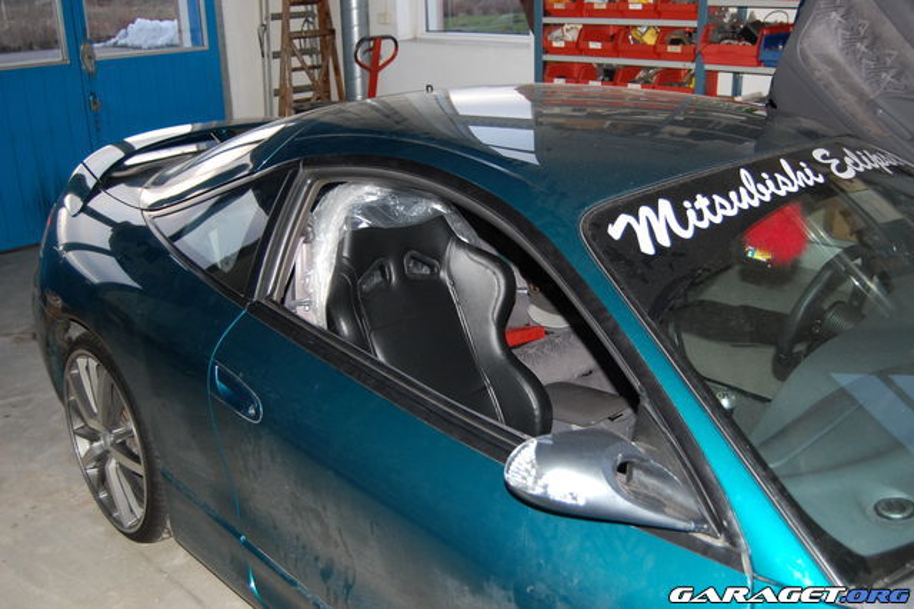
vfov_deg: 36.8
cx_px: 457
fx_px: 913
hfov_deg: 53.2
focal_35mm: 36
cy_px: 304
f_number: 4
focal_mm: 24
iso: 400
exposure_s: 1/60
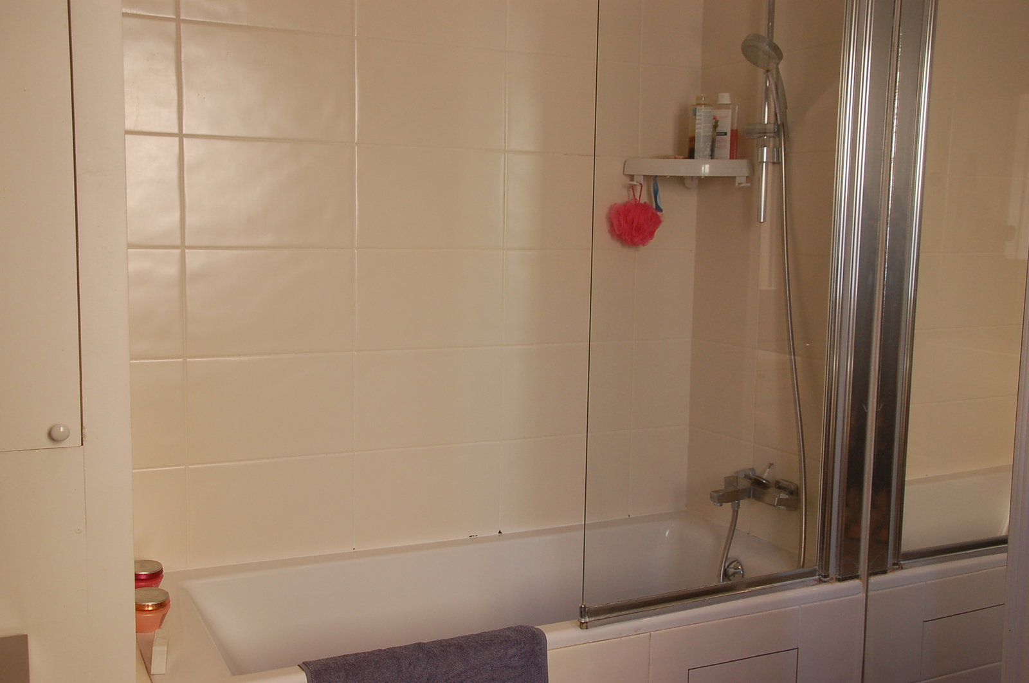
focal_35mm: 38
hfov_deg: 51.4
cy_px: 342
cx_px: 514
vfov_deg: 35.4
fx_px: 1070
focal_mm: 25
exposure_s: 1/30
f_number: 7.1
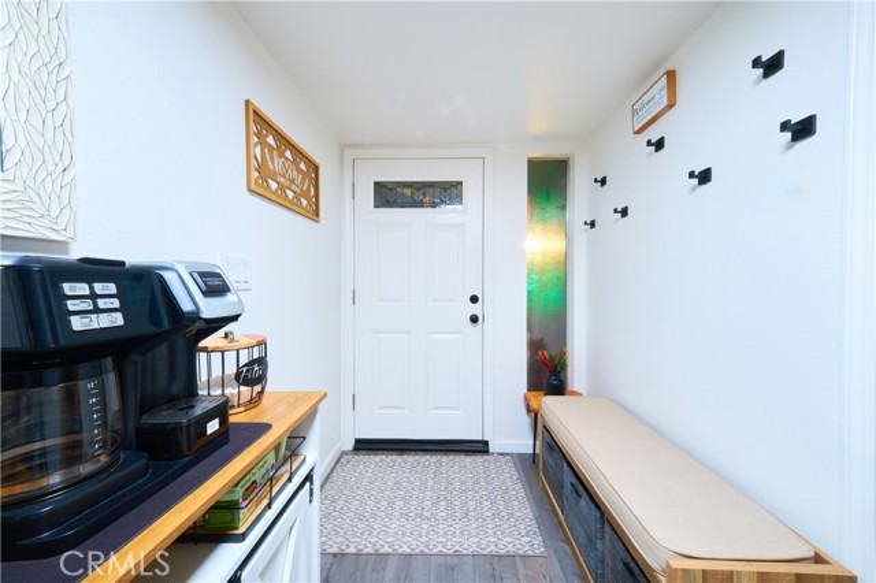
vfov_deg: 89.9
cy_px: 292
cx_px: 438
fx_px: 292
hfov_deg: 112.6
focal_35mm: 12
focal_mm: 8
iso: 800
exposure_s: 1/12
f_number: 16
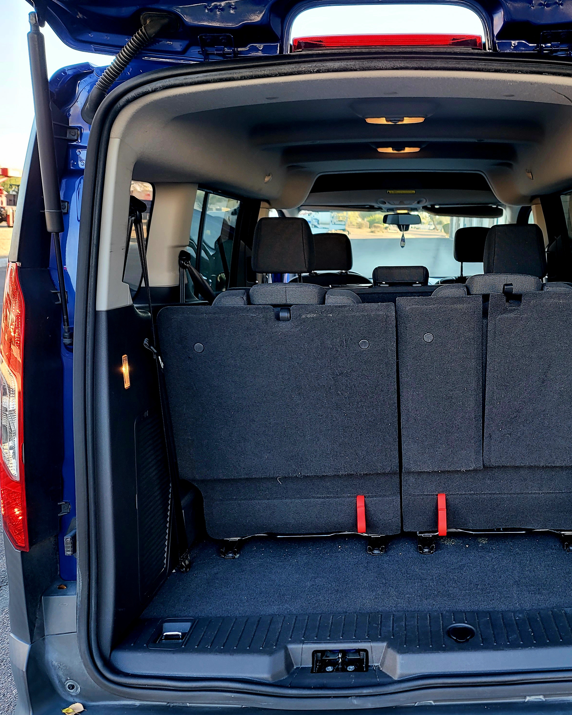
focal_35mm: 33
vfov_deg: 54.2
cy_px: 358
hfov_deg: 43.3
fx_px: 698
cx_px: 419
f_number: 1.8
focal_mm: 7
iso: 80
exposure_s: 1/120
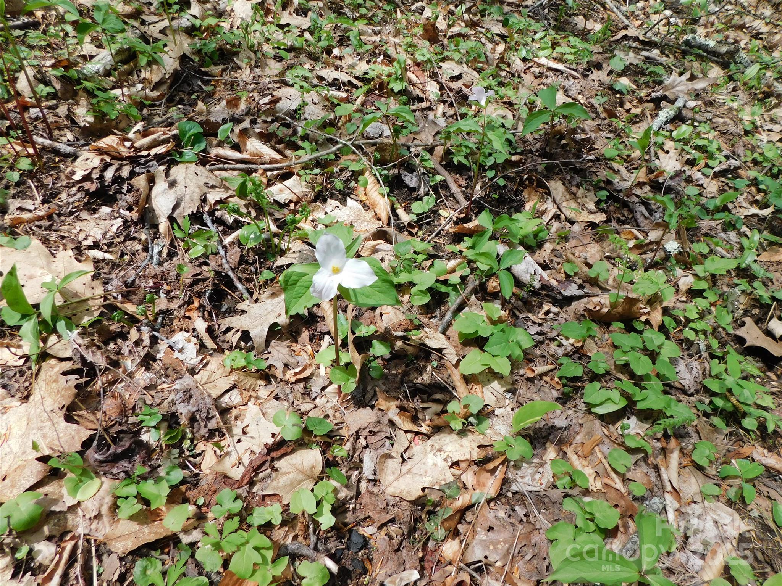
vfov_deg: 58.9
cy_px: 293
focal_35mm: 23
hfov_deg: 73.9
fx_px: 520
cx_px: 391
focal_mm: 4
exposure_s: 1/640
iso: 125
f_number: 3
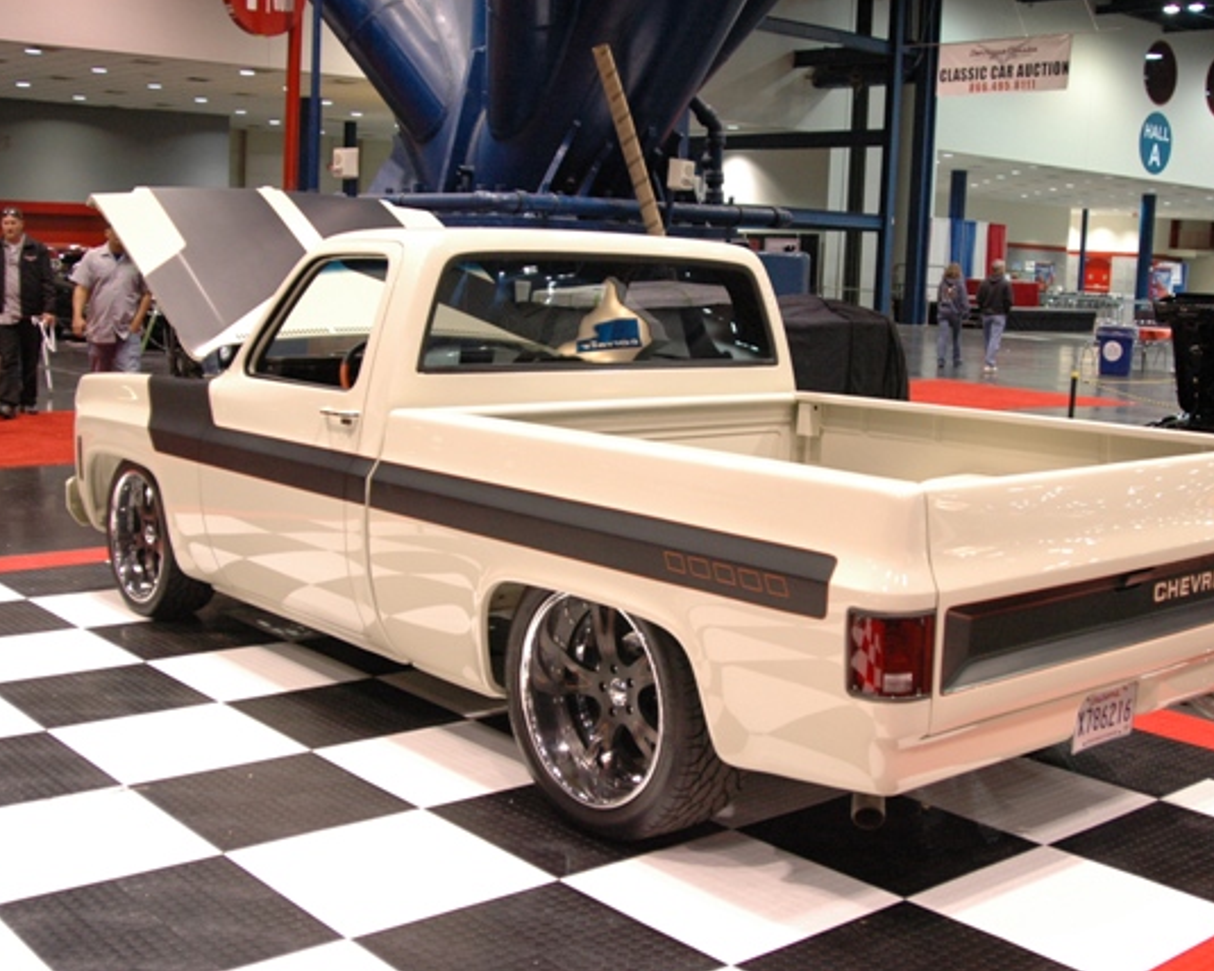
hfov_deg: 44.8
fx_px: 1473
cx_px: 629
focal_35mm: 41
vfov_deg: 36.5
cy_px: 483
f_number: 2.8
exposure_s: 1/40
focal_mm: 24
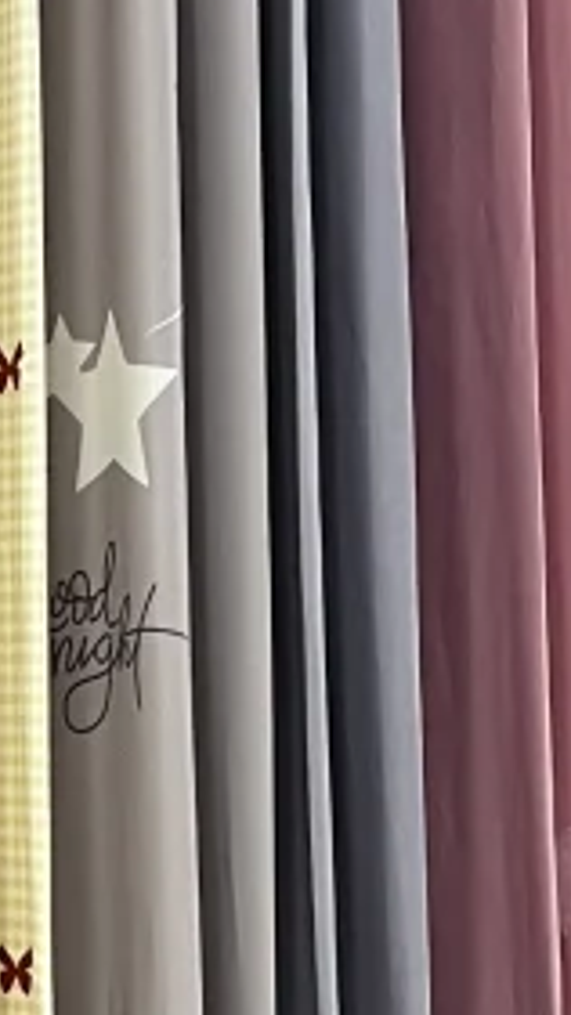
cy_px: 686
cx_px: -593
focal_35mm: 145
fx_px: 3904
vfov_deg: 14.8
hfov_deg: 8.0
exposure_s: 1/50
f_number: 1.6
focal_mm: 5.1
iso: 64
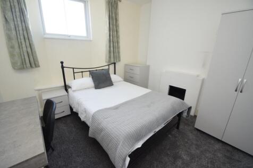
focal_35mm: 15
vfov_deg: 77.3
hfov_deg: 100.4
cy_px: 84
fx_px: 105
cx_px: 126
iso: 800
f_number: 5
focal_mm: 10
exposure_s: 1/100
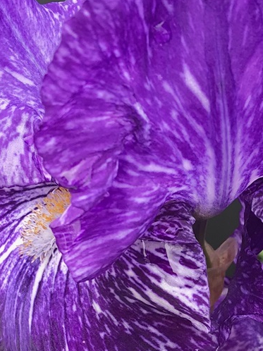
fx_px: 943
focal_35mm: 93
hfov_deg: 15.7
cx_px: 226
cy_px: 309
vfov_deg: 20.7
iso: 20
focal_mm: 3.99
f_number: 1.8
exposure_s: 1/322
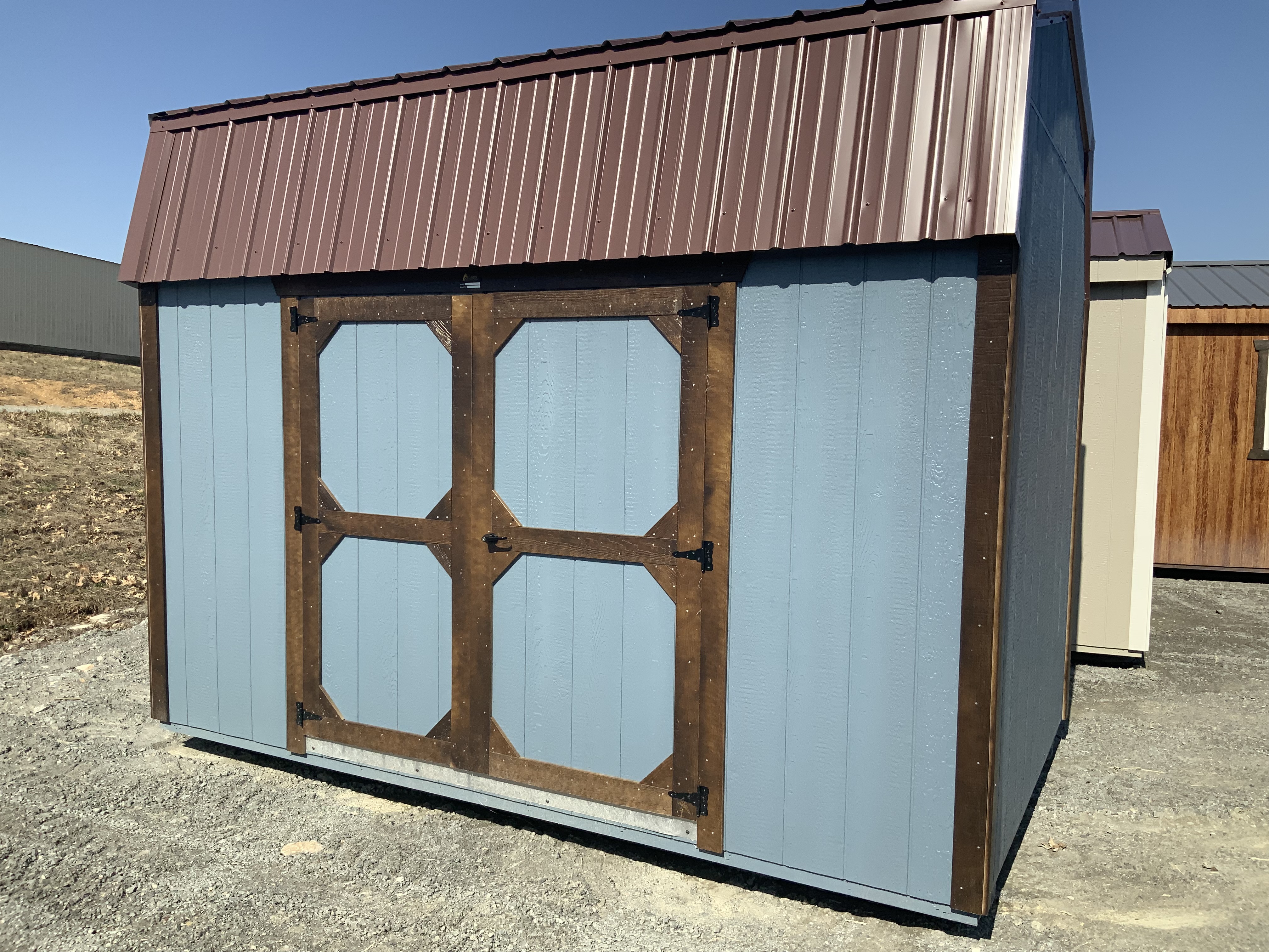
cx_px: 634
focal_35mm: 29
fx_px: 1063
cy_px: 476
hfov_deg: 61.7
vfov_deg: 48.2
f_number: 1.8
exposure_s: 1/2320
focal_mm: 3
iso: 20
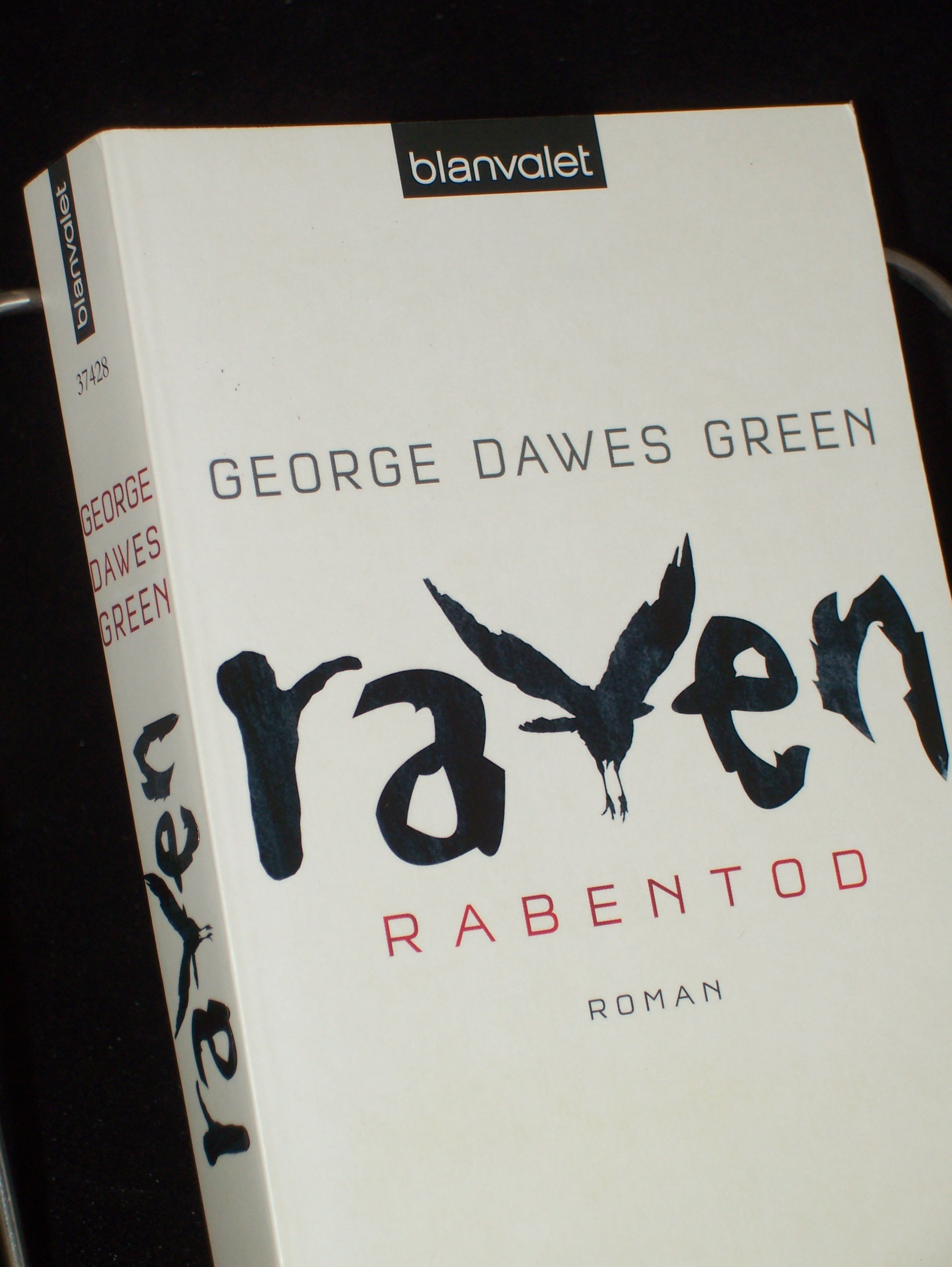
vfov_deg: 19.2
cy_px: 634
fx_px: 3736
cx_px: 476
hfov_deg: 14.5
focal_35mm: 102
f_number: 4.6
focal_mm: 16.8
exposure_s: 1/100
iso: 80
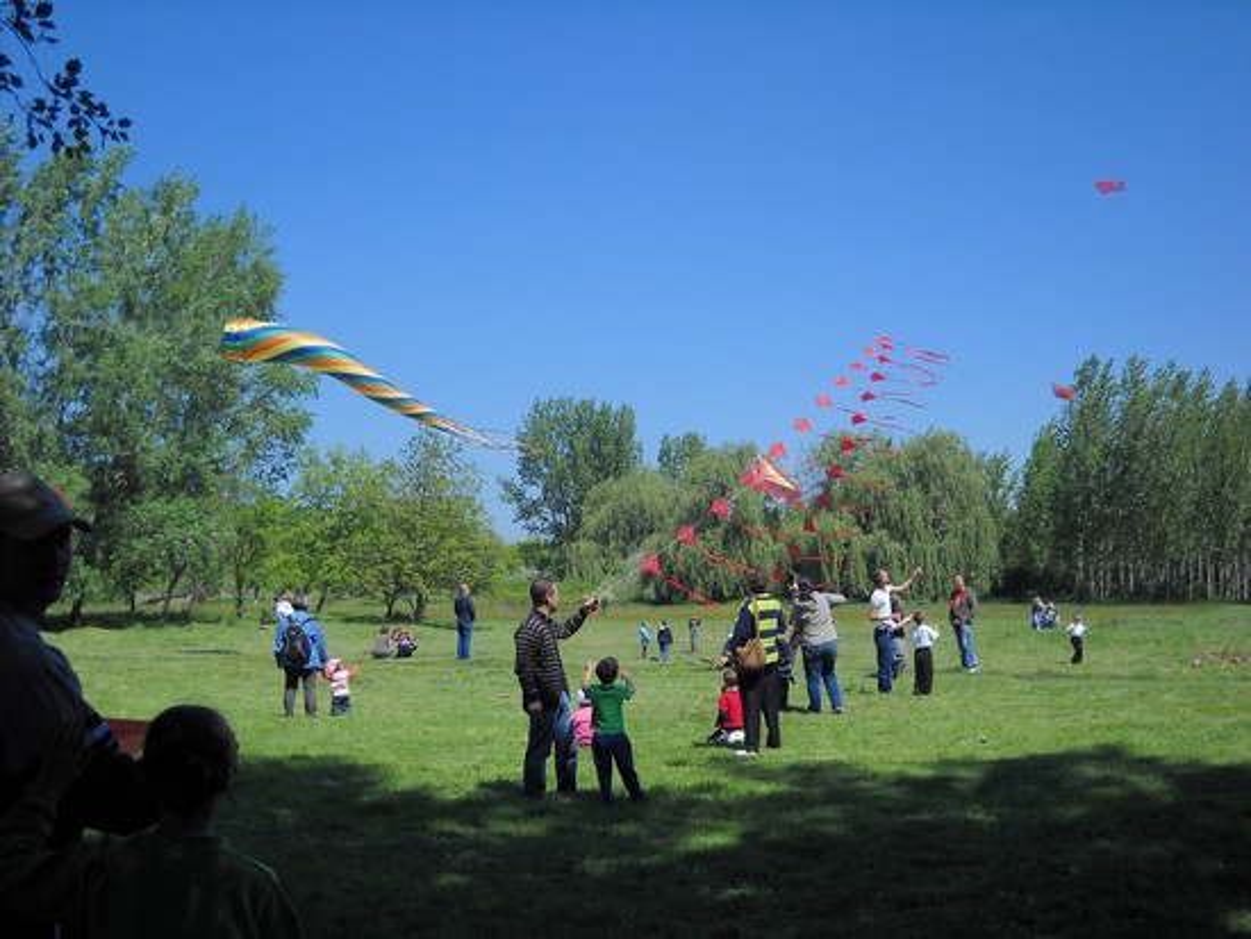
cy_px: 470
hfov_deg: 39.6
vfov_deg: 30.3
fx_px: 1735
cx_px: 626
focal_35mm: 48
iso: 64
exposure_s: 1/353
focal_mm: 7.88
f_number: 5.8
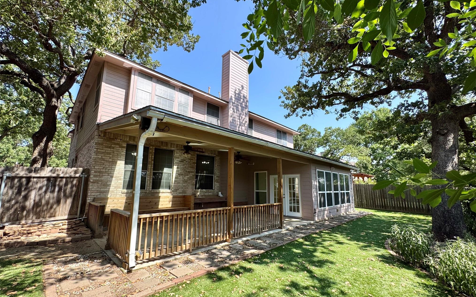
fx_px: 195
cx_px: 240
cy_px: 157
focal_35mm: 15
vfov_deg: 74.7
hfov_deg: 101.5
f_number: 2.2
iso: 40
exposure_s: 1/587
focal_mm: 2.22
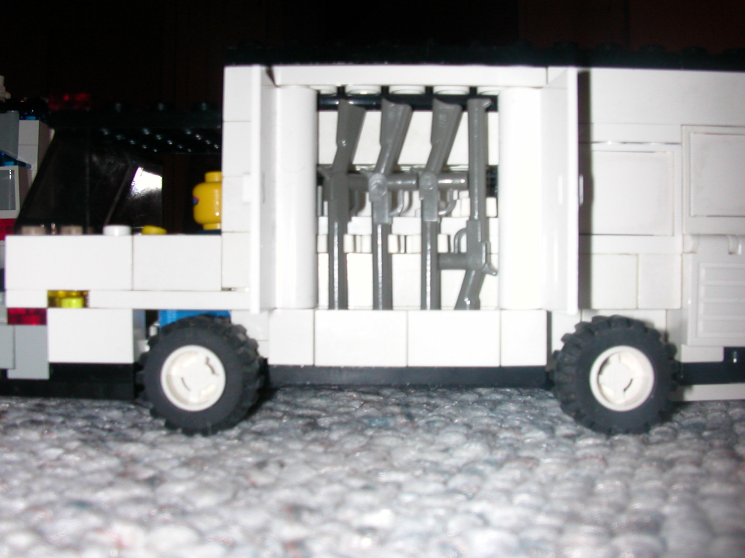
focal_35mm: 37
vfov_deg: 38.7
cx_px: 372
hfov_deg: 50.1
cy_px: 279
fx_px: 796
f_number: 4.5
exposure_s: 1/59.9
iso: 100
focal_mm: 5.6
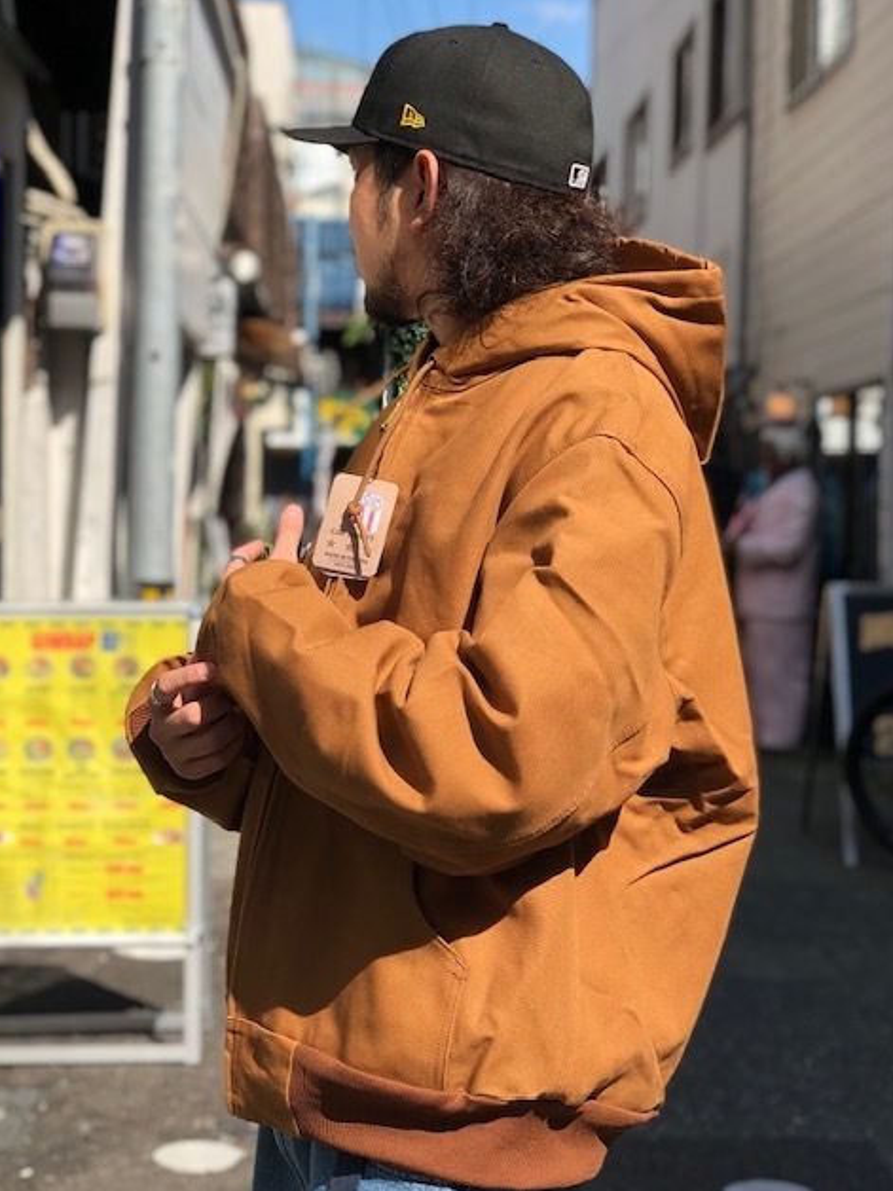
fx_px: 1823
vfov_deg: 36.2
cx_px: 440
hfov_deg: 27.5
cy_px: 603
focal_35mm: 53
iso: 16
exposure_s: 1/684
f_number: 2.4
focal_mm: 6
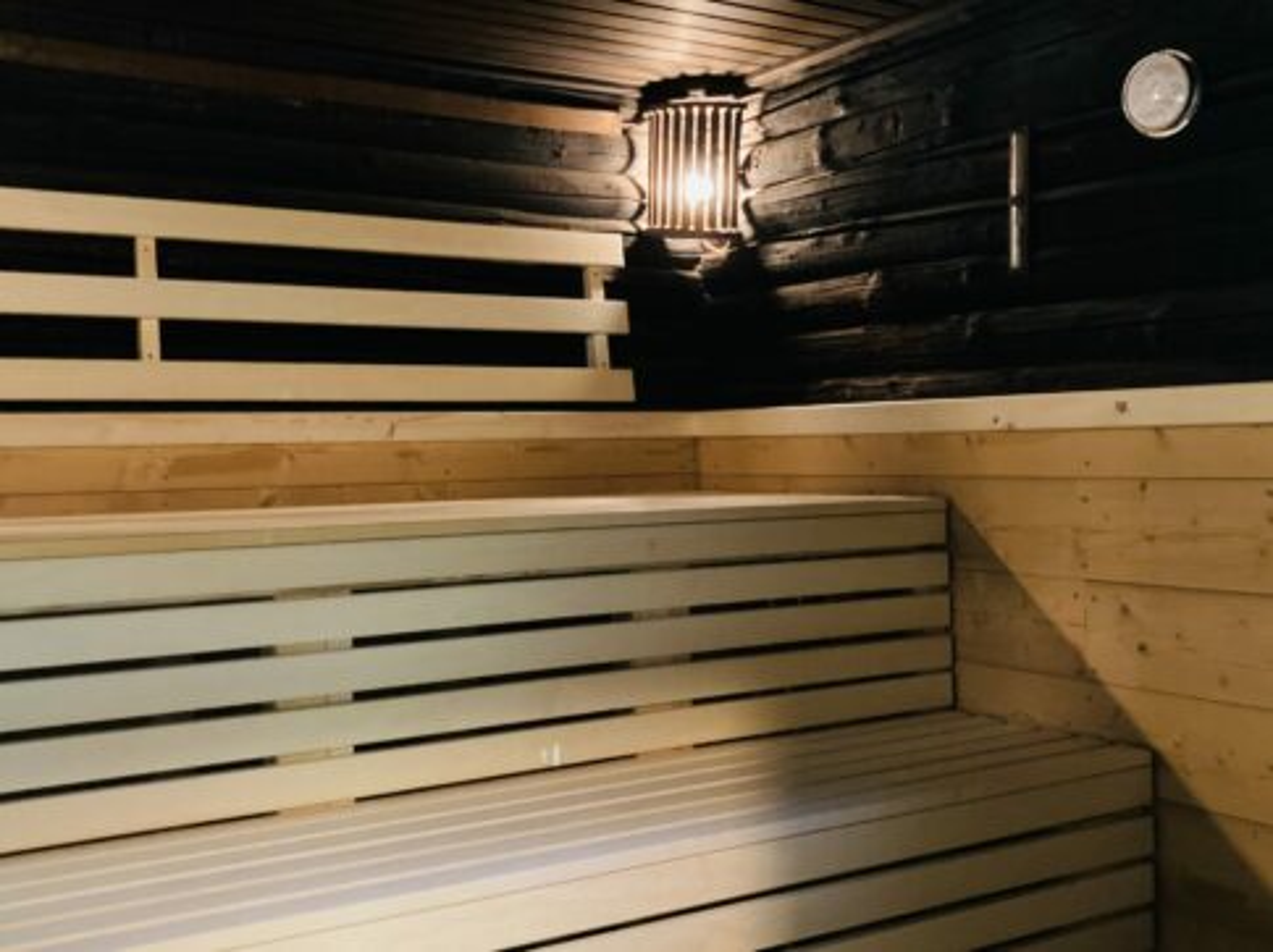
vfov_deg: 49.7
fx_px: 1029
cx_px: 636
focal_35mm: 28
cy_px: 476
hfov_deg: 63.5
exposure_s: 1/20
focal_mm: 3.99
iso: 640
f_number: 1.8
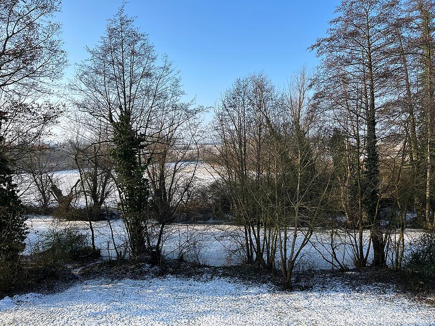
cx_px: 218
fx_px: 327
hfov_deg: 67.3
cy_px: 163
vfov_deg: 53.1
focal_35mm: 26
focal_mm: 5.1
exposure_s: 1/1580
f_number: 1.6
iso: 50
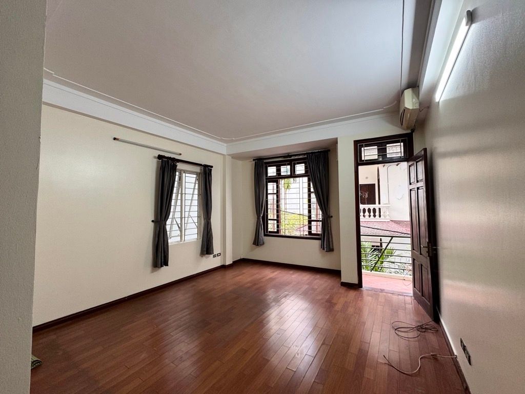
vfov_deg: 85.7
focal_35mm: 14
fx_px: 212
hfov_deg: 102.1
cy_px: 197
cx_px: 262
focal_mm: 2.22
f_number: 2.2
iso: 125
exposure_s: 1/100
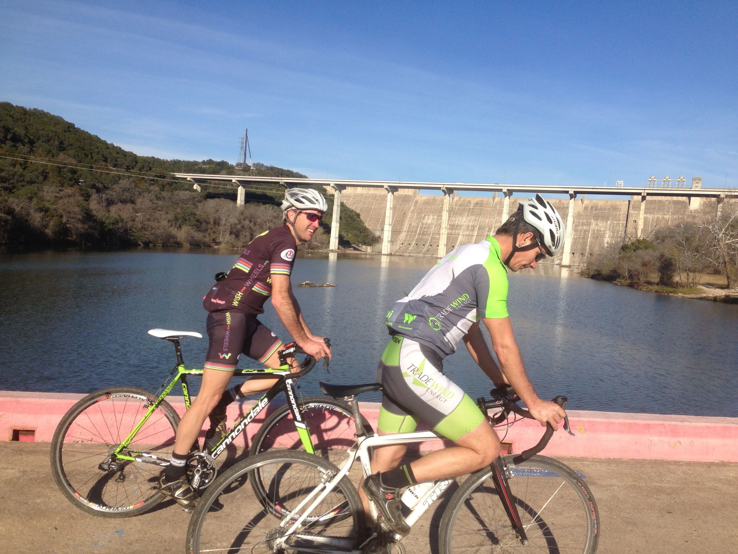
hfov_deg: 55.4
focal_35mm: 33
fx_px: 704
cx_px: 369
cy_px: 277
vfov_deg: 42.9
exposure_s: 1/2088
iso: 50
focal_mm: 4.12
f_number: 2.4
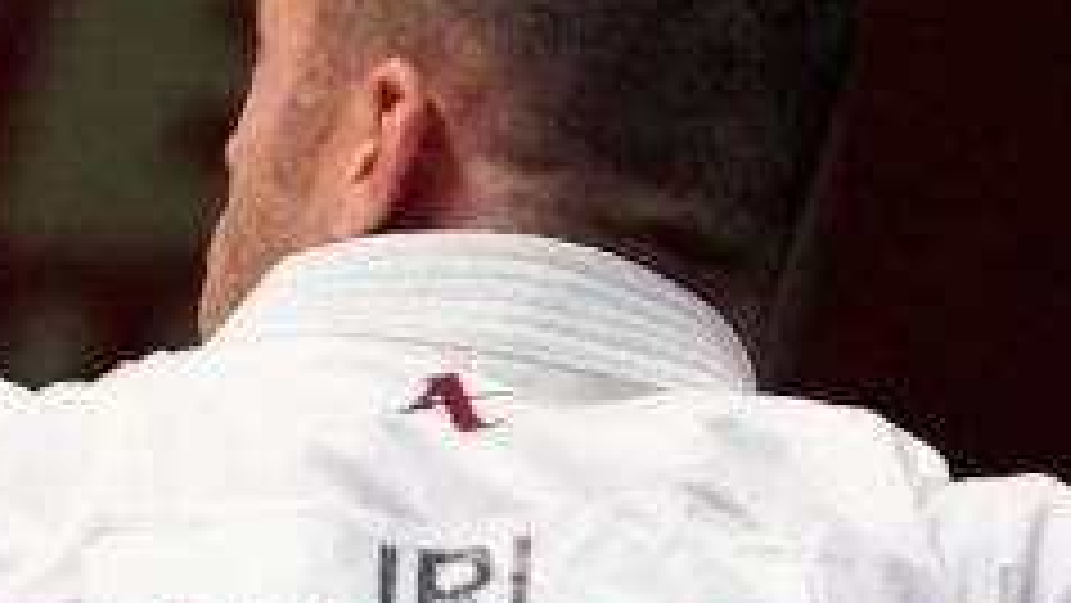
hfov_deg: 1.7
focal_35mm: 1252
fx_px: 35563
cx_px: -2277
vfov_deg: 1.0
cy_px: 774
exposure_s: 1/1000
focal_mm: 158
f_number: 2.8
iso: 2000
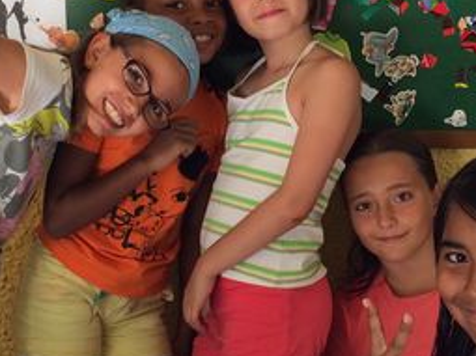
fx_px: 1292
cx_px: 237
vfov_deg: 15.7
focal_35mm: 94
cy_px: 121
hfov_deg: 20.9
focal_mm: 4.12
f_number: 2.2
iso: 32
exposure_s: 1/70
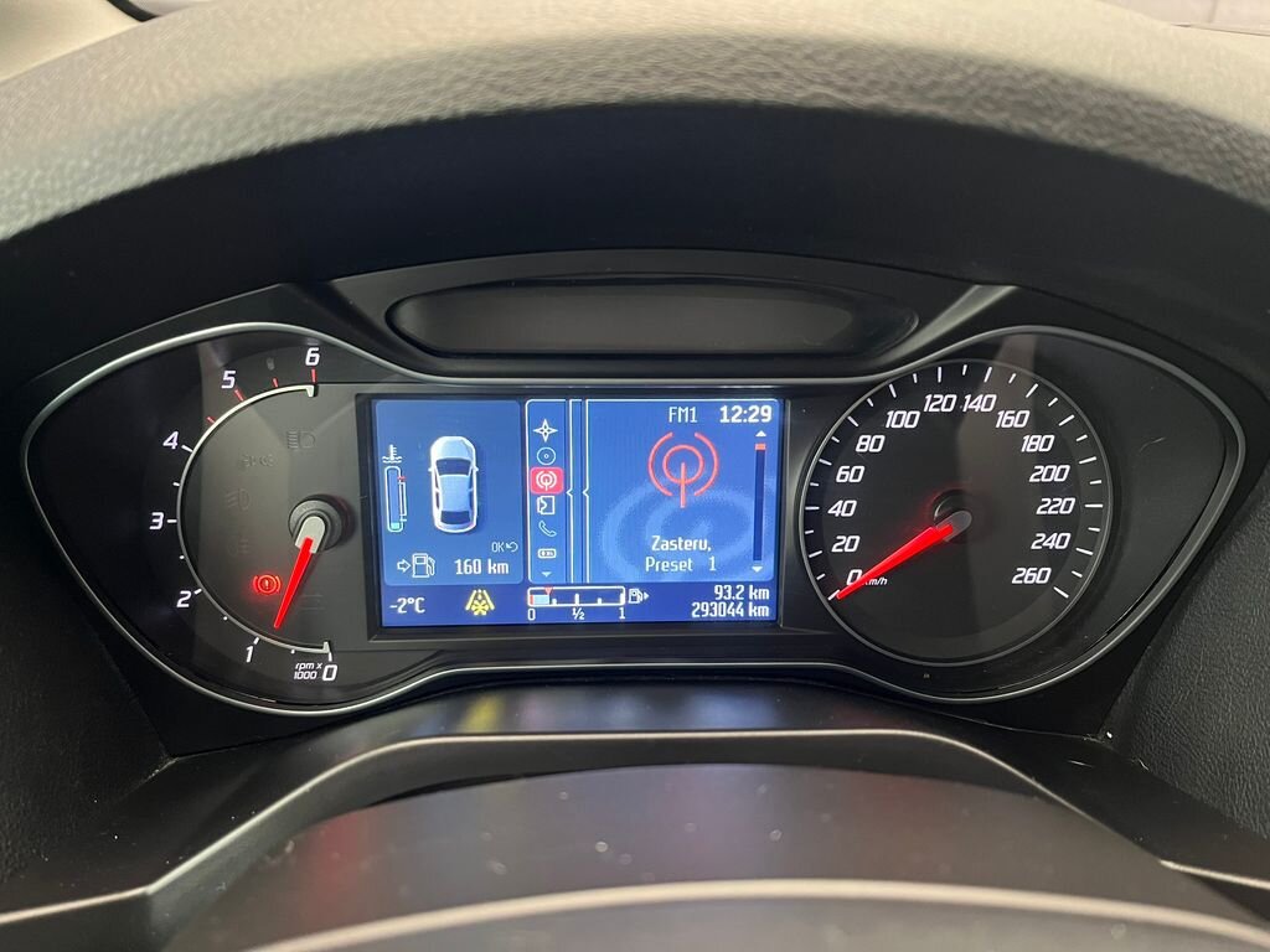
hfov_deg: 67.3
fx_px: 954
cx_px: 635
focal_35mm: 26
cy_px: 476
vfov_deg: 53.1
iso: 400
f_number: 1.6
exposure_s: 1/33
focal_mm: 5.1
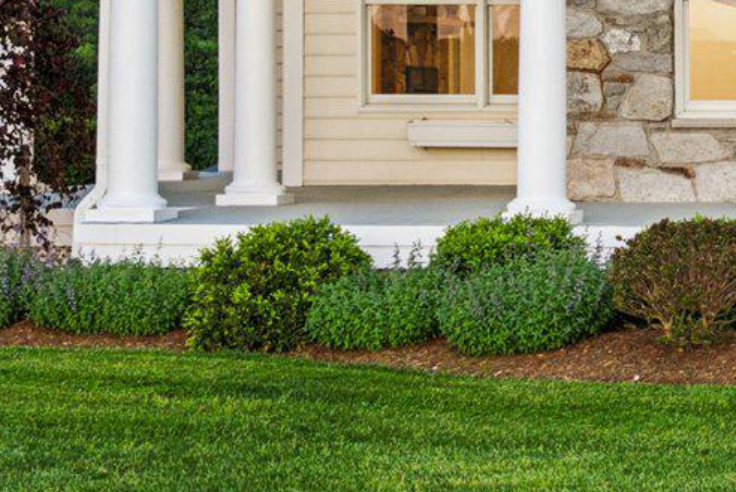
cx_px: 1065
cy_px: -209
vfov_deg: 10.3
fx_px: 2640
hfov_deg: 14.9
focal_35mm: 129
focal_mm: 31
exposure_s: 1/3
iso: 200
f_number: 9
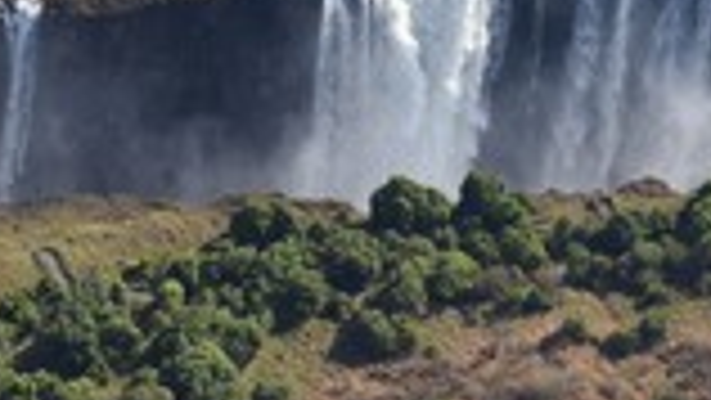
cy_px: -121
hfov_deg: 10.9
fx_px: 3678
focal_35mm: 195
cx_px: -133
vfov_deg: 6.2
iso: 400
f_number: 6.3
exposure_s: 1/1000
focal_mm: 70
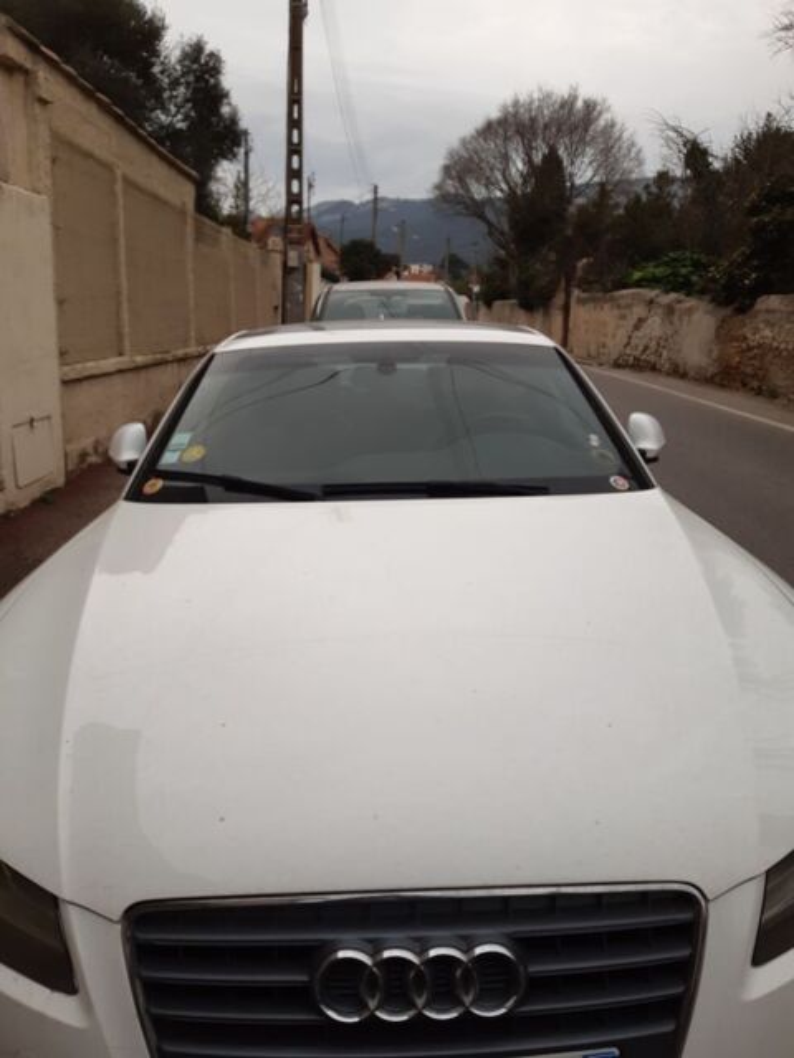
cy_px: 529
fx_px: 795
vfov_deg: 67.3
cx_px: 397
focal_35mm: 26
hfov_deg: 53.1
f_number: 1.7
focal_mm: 3.92
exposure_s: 1/554
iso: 40
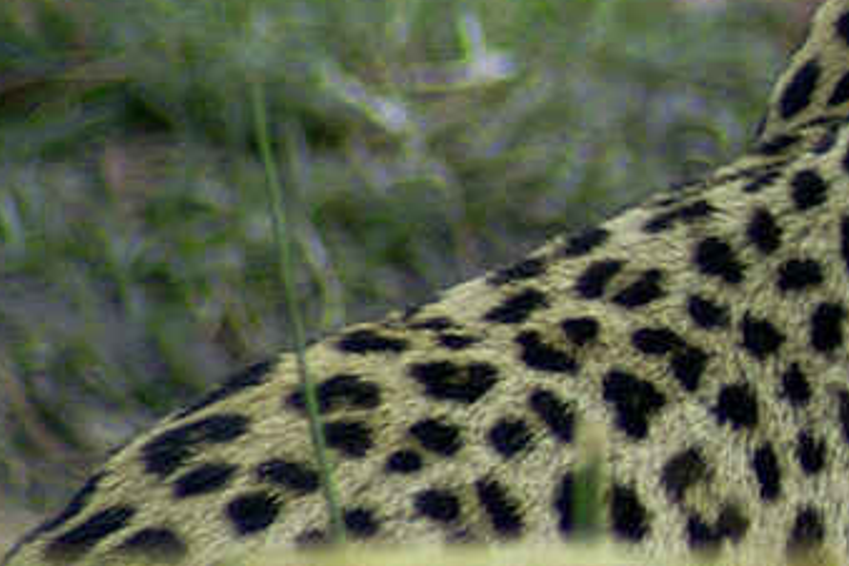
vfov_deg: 0.6
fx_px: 50016
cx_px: 1989
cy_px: -48
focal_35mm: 2121
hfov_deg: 1.0
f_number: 5.6
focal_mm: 300
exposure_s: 1/125
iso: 160
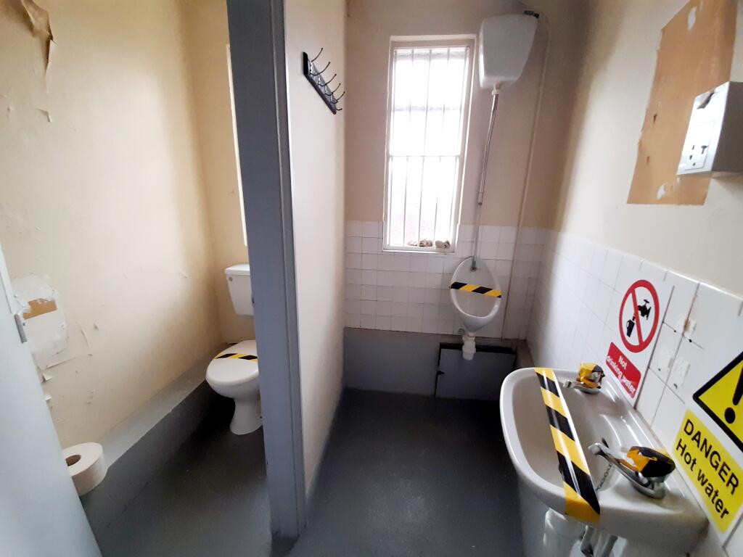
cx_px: 372
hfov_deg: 106.2
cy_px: 278
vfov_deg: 89.9
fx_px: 279
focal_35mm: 13
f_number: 2.2
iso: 160
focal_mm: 1.42
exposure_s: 1/50
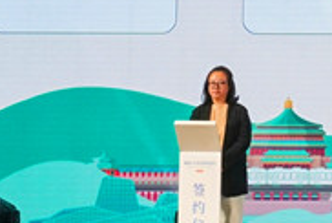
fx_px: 1404
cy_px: 20
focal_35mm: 152
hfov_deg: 12.9
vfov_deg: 9.0
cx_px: 469
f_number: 9
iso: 1600
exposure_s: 1/125
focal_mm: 31
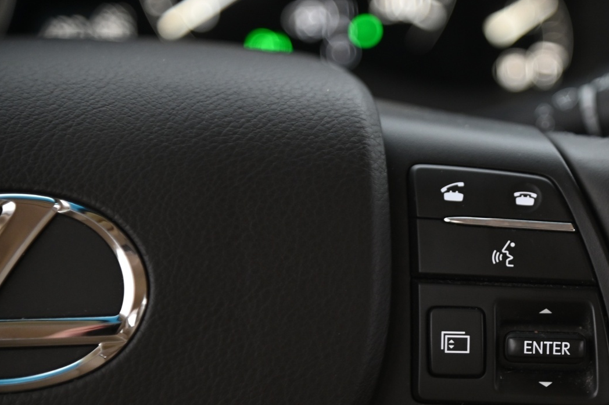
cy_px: 298
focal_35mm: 186
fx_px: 3144
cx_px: 465
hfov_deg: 11.0
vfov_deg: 7.4
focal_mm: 120
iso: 2000
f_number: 4
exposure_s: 1/15
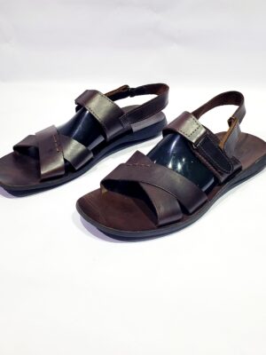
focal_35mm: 26
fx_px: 266
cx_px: 133
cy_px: 178
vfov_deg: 67.3
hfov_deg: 53.1
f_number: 2.4
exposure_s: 1/100
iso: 64
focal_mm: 4.3
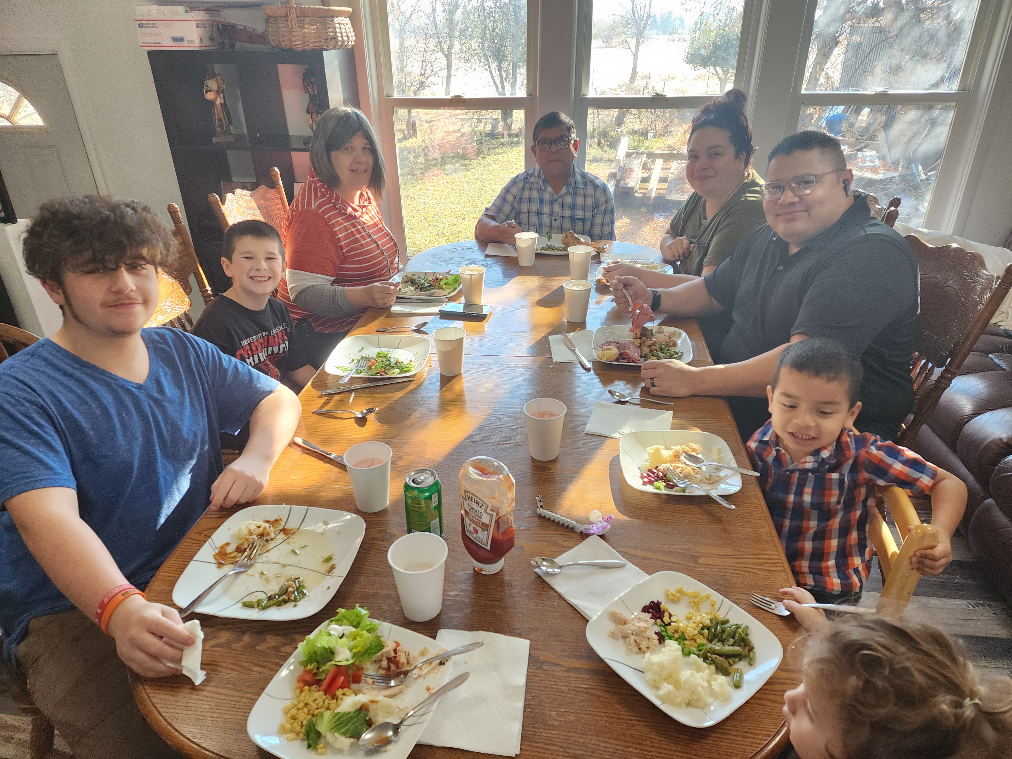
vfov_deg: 58.9
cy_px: 380
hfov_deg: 73.9
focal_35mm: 23
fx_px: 672
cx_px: 506
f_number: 1.8
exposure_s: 1/120
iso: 200
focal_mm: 6.4
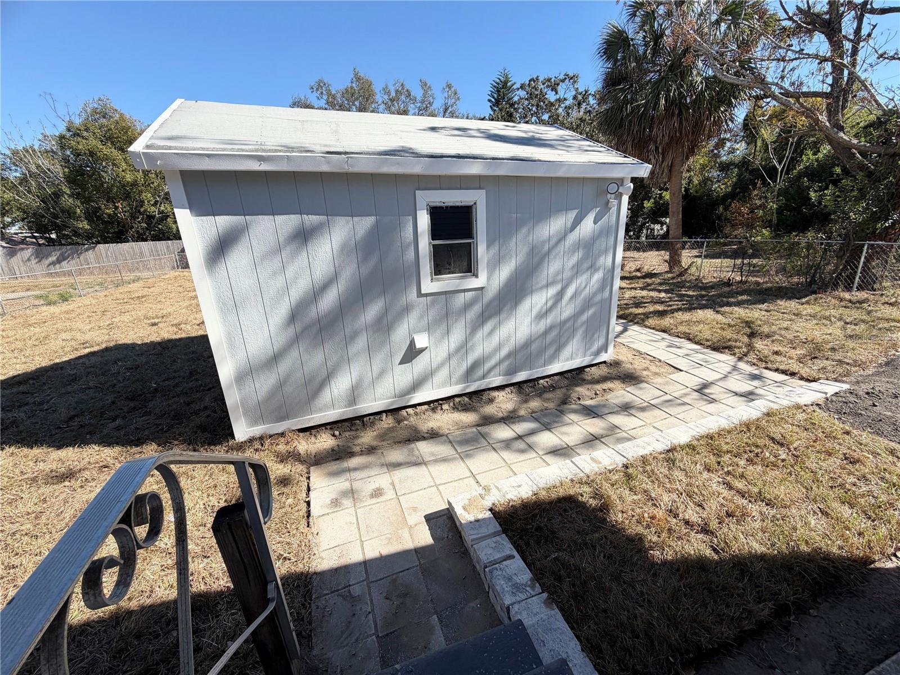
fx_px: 364
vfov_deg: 85.7
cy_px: 338
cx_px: 450
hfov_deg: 102.1
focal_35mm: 14
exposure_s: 1/770
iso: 25
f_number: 2.2
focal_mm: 2.22
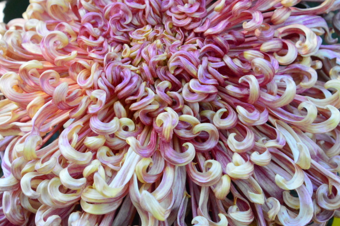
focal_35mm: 171
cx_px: 168
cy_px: 115
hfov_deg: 12.1
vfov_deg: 8.0
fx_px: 1610
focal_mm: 95
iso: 5600
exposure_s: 1/250
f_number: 18
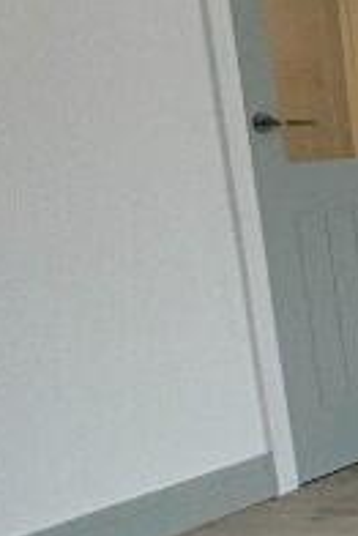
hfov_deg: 8.9
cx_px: 1339
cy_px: 342
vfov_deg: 26.5
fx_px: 1132
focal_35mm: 76
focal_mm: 2.22
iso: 80
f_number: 2.2
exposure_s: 1/100
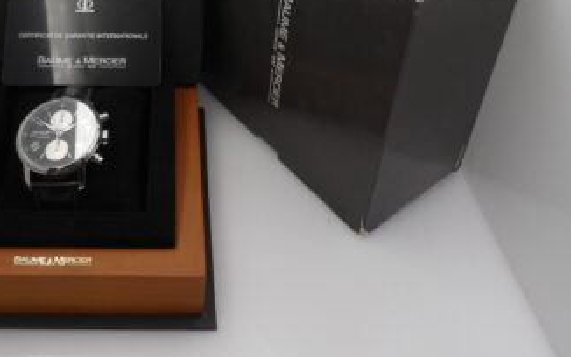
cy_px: -24
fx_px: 607
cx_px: 179
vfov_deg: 29.9
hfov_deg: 49.3
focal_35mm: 39
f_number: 2.8
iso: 80
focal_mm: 3.6
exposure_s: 1/160
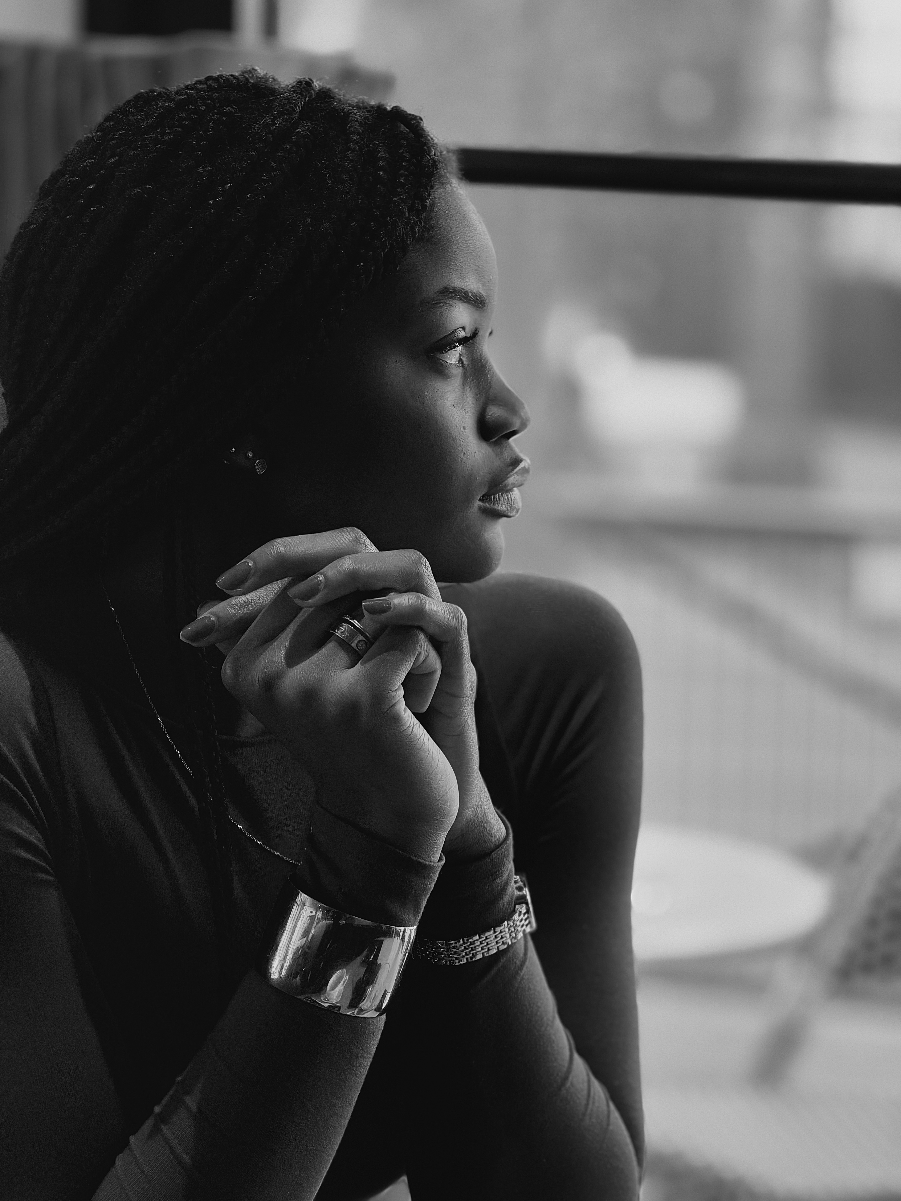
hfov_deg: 14.8
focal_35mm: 100
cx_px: 450
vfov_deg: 19.6
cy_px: 600
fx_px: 3470
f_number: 2.8
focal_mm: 16.89
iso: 320
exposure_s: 1/50
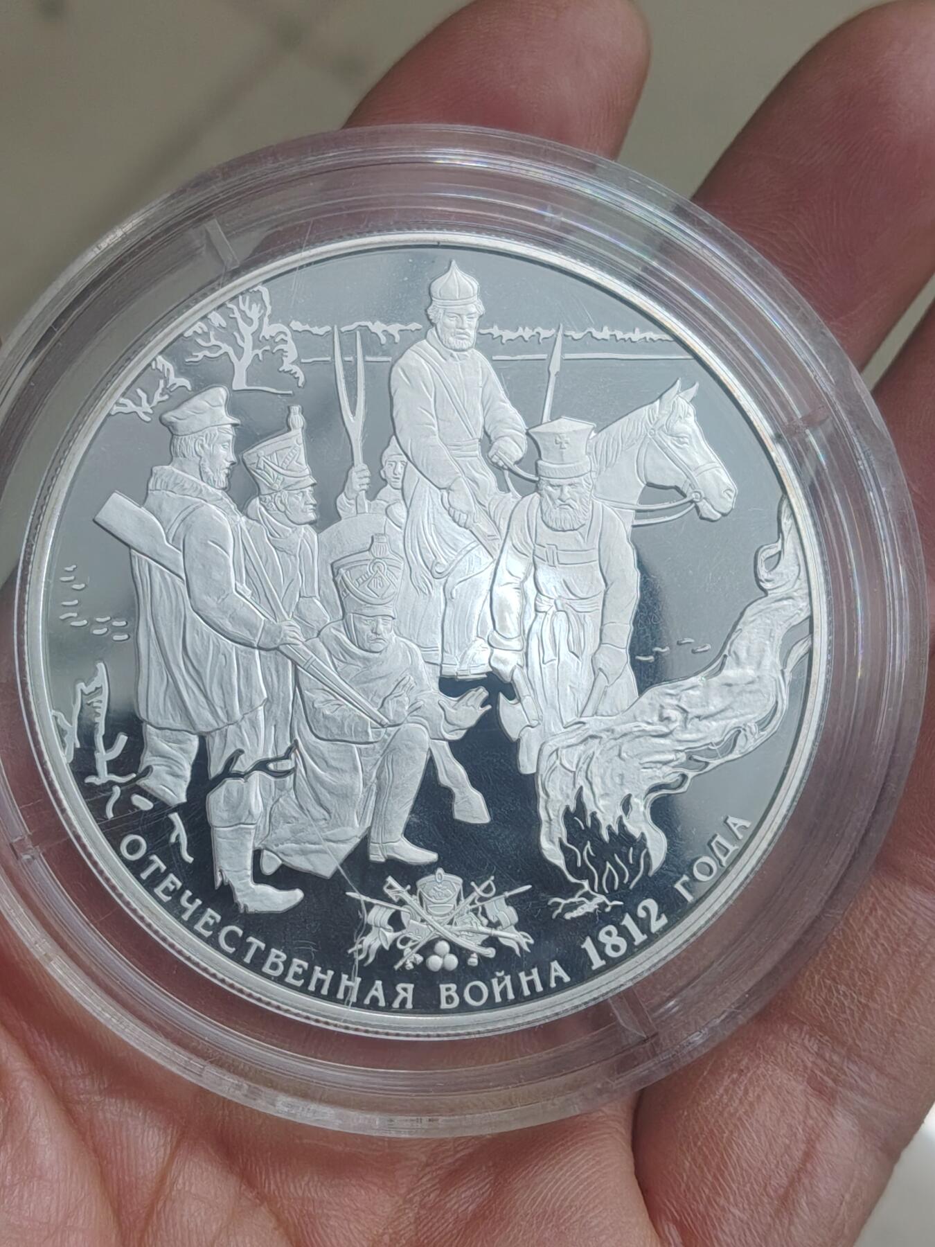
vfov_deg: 37.5
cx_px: 468
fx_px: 1837
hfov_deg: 28.6
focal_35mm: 51
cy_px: 624
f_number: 1.88
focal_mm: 4.84
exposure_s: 1/100
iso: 435
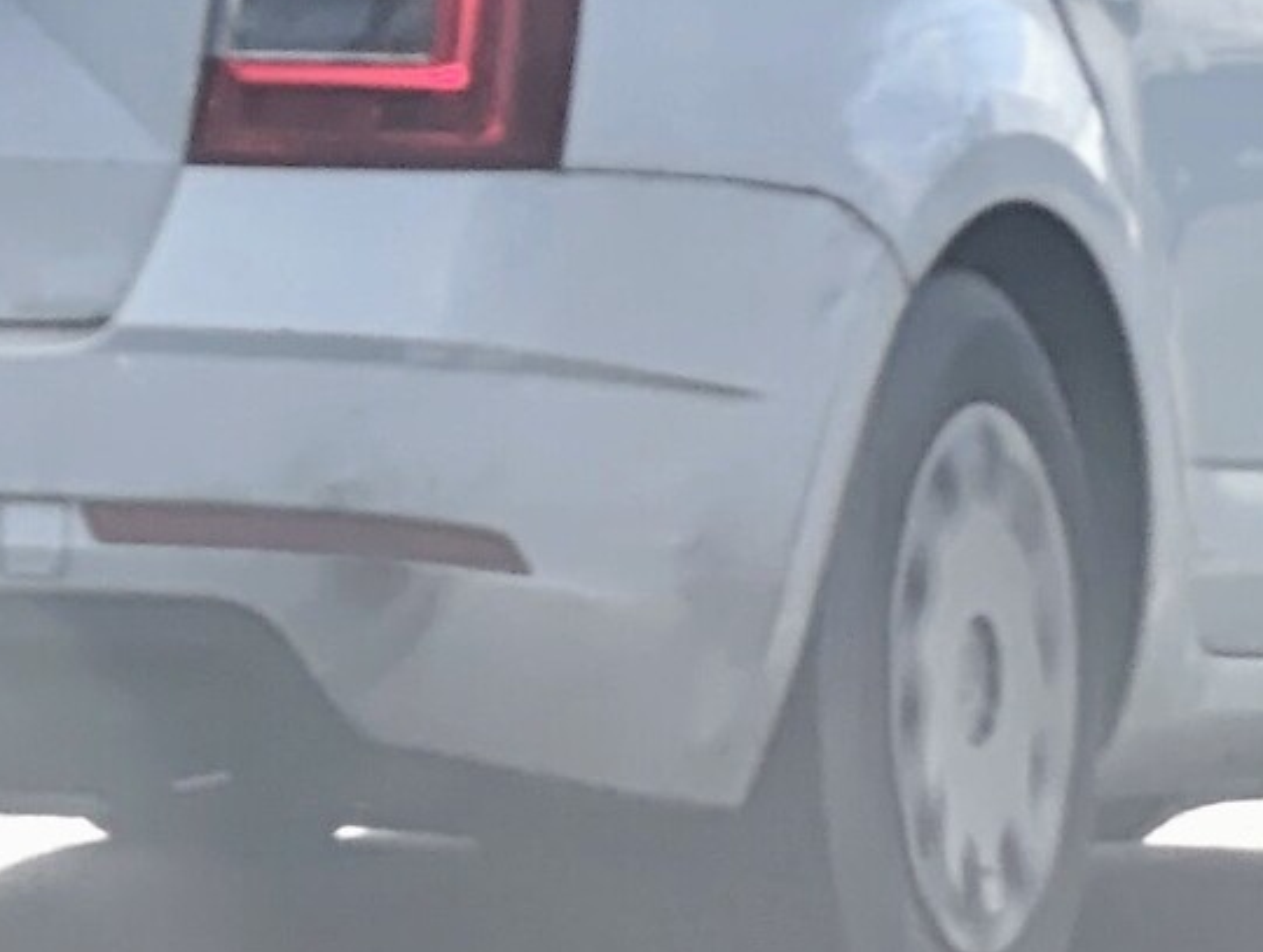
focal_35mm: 321
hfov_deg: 6.2
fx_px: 11733
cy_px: -28
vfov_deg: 4.6
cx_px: 384
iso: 100
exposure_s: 1/400
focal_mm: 22.5
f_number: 2.3
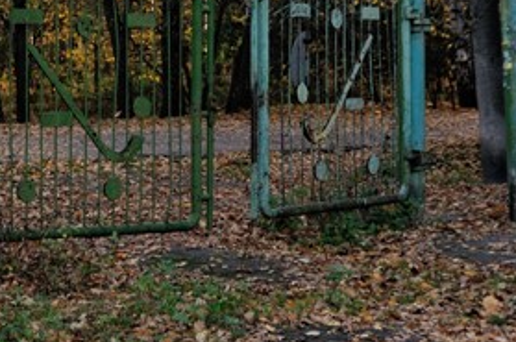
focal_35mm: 116
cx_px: 115
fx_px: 1660
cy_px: -6
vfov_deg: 11.6
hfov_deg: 17.5
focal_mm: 24
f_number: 4.5
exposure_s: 1/320
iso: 320
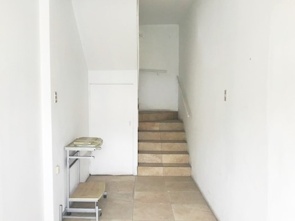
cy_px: 115
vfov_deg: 41.8
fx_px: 290
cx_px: 127
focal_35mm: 34
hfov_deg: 53.8
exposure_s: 1/40
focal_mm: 3.99
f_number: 1.8
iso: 25
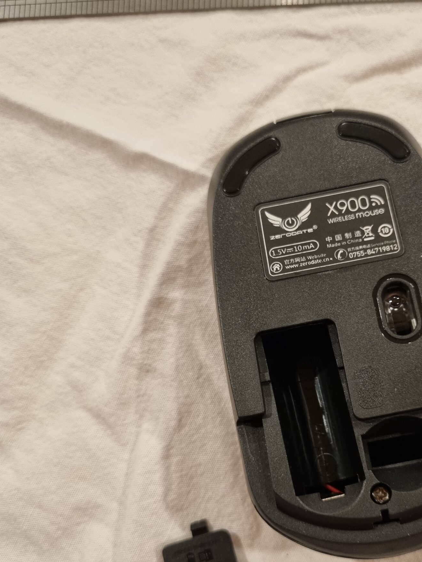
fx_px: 618
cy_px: 349
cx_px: 292
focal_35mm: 38
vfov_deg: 48.5
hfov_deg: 37.2
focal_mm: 5.4
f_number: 1.8
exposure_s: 1/50
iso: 500
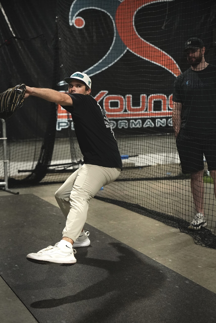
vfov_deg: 30.9
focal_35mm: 65
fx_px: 584
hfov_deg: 20.9
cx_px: 108
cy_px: 162
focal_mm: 65
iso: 8000
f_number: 2.8
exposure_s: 1/1250
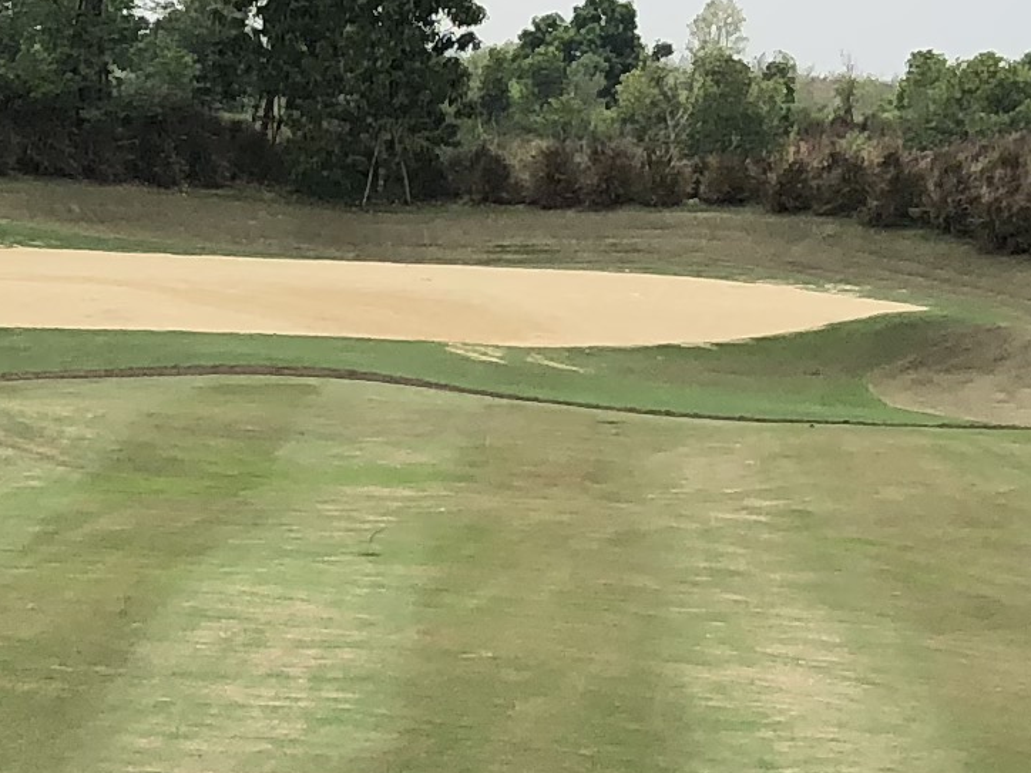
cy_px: 914
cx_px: -328
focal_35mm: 156
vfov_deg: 9.4
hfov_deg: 12.3
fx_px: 4646
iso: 20
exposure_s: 1/2088
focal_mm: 4
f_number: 1.8
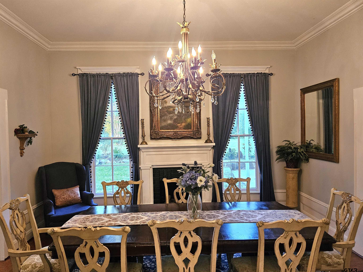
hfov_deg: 73.9
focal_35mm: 23
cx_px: 182
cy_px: 136
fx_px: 241
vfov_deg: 58.9
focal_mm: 5.4
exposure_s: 1/120
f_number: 1.8
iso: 800
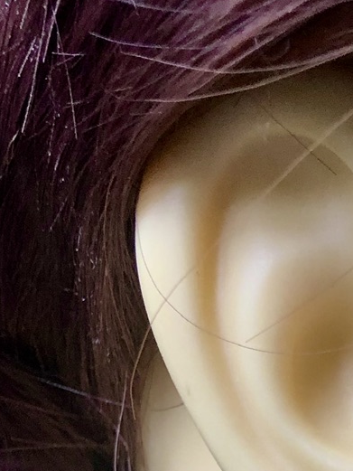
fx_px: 1495
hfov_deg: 13.0
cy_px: 716
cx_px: 476
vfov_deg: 16.3
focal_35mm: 110
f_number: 1.8
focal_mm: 3.99
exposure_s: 1/30
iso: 32
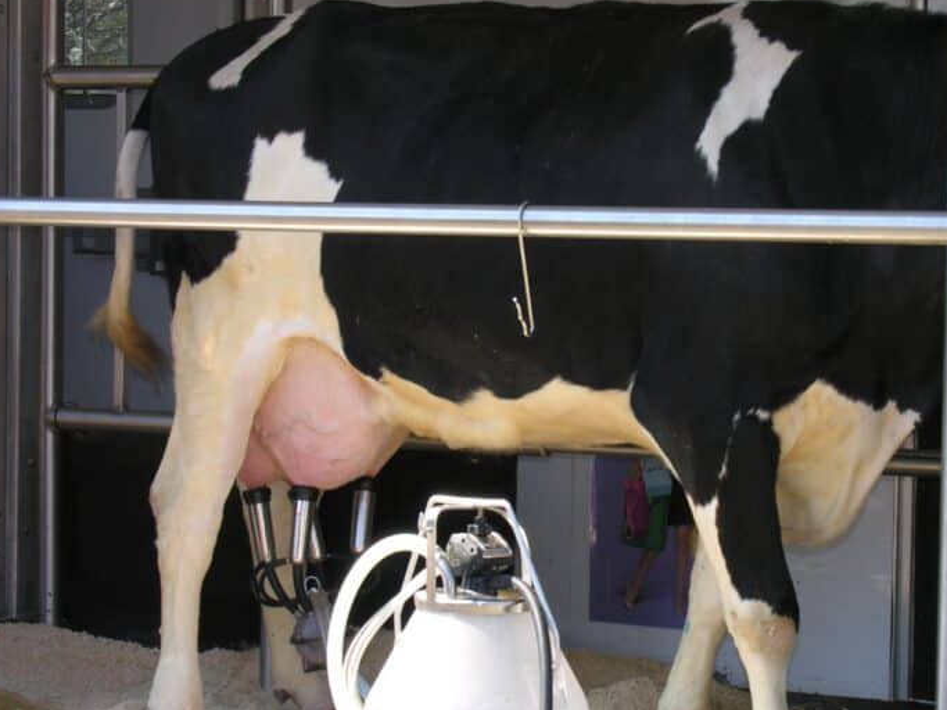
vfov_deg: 12.7
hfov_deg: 16.8
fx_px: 3200
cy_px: 404
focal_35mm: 117
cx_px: 605
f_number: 5.4
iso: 50
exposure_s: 1/67.4
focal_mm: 19.8
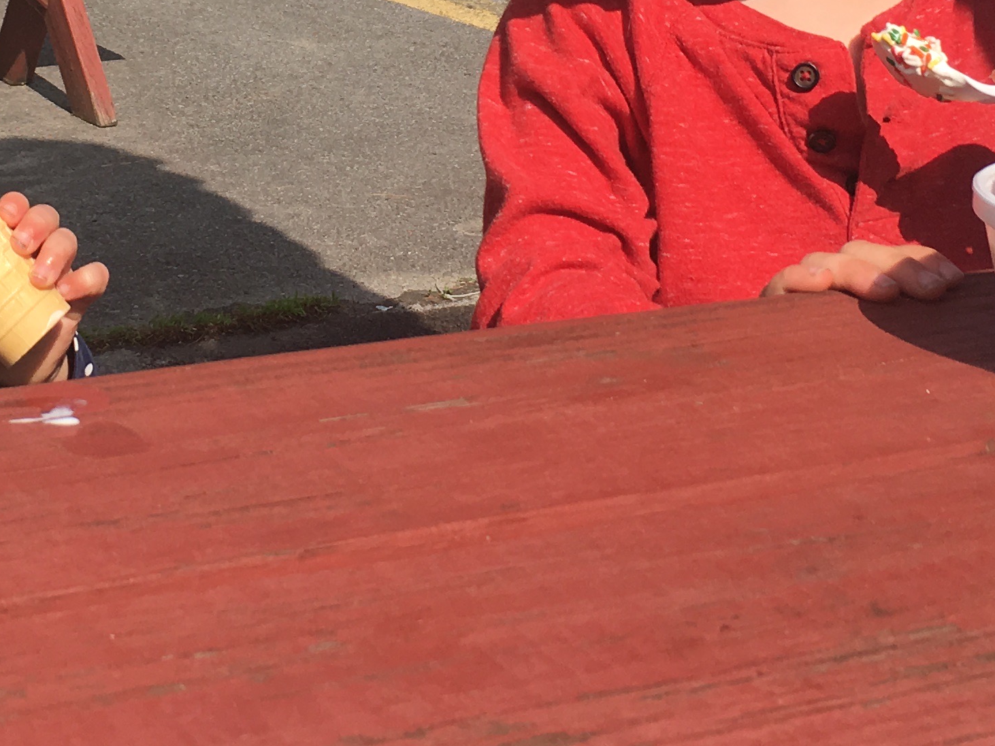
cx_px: 276
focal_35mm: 80
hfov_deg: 24.2
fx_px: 2299
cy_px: -52
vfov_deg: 17.8
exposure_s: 1/1603
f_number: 2.2
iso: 25
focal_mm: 4.15
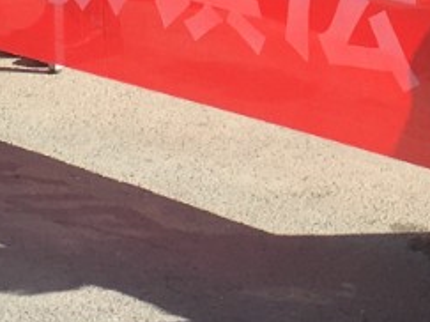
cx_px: 435
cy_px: -327
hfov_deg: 10.3
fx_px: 2371
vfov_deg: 7.5
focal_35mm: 191
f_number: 2.2
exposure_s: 1/596
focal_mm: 4.15
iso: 25
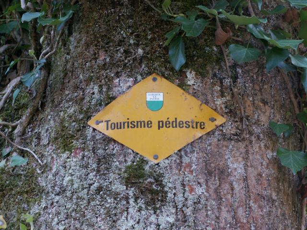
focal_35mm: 114
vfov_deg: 13.0
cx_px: 154
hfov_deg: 17.3
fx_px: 1011
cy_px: 115
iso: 50
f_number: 4
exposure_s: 1/40
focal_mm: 18.62
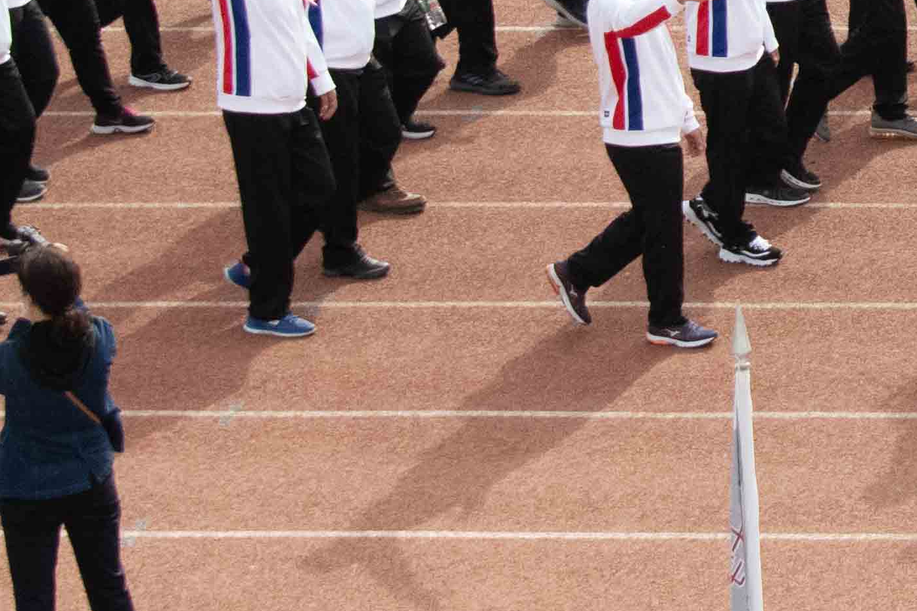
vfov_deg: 4.6
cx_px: 1419
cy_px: -336
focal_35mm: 296
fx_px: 7539
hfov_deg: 6.8
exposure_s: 1/2500
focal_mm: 50
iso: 800
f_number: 5.6
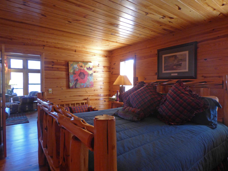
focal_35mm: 20
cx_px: 114
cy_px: 86
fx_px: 132
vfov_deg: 66.0
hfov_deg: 81.7
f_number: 2.8
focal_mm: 3.58
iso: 400
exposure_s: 1/40
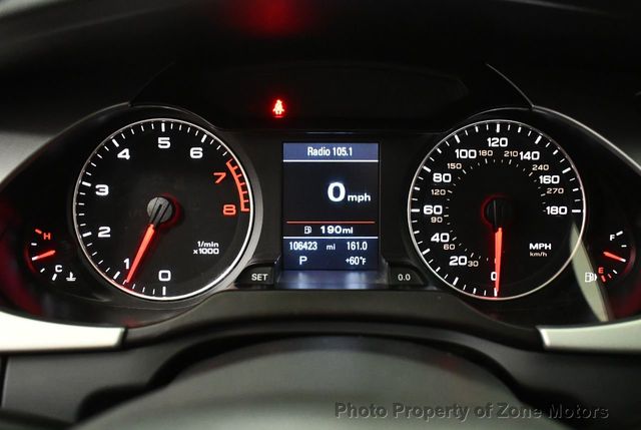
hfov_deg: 53.1
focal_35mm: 36
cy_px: 215
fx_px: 642
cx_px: 320
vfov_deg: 37.0
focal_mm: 18
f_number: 3.5
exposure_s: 1/60
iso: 4000
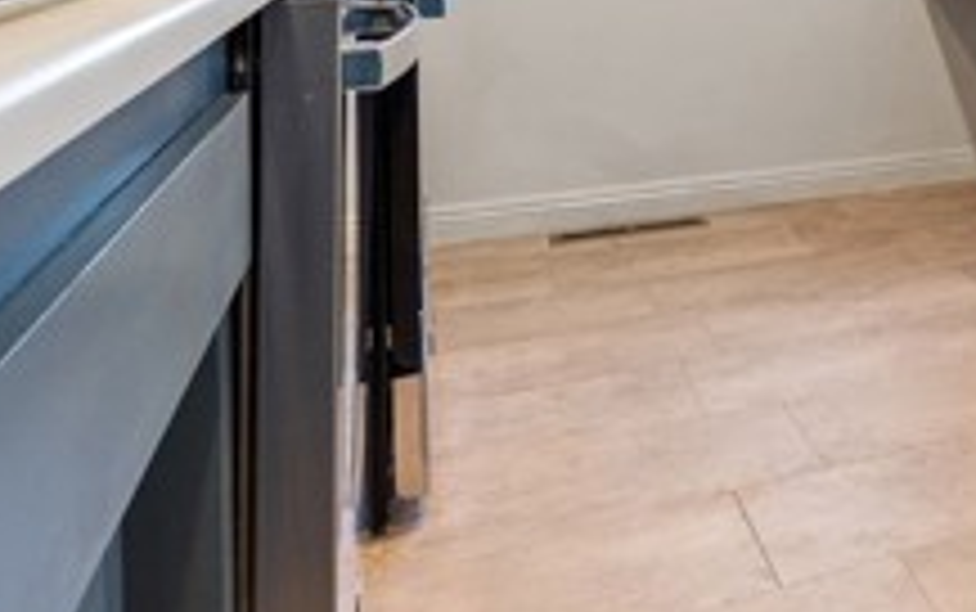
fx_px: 1198
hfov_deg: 34.9
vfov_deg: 26.0
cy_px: -97
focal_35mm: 45
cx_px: 1178
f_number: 8
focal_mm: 10
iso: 400
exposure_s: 1/6
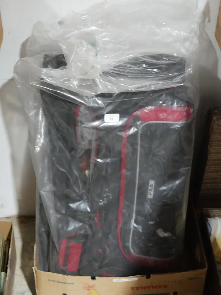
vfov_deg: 32.2
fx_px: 510
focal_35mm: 60
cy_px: 148
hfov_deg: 24.4
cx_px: 110
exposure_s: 1/60
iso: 3200
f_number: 5.4
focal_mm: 30
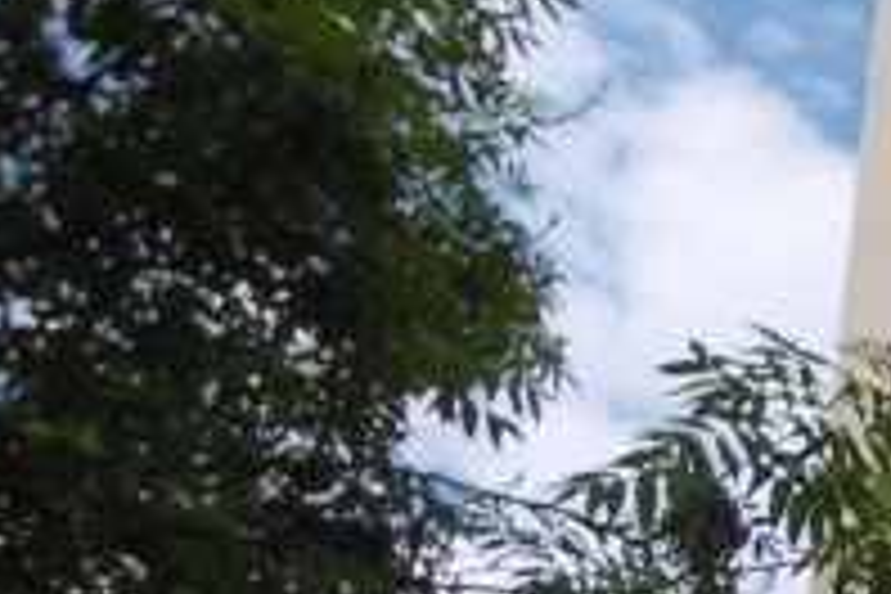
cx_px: 1904
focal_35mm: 129
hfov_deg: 13.2
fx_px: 3193
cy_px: 760
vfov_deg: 10.4
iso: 100
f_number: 7.8
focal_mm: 4.3
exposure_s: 1/320
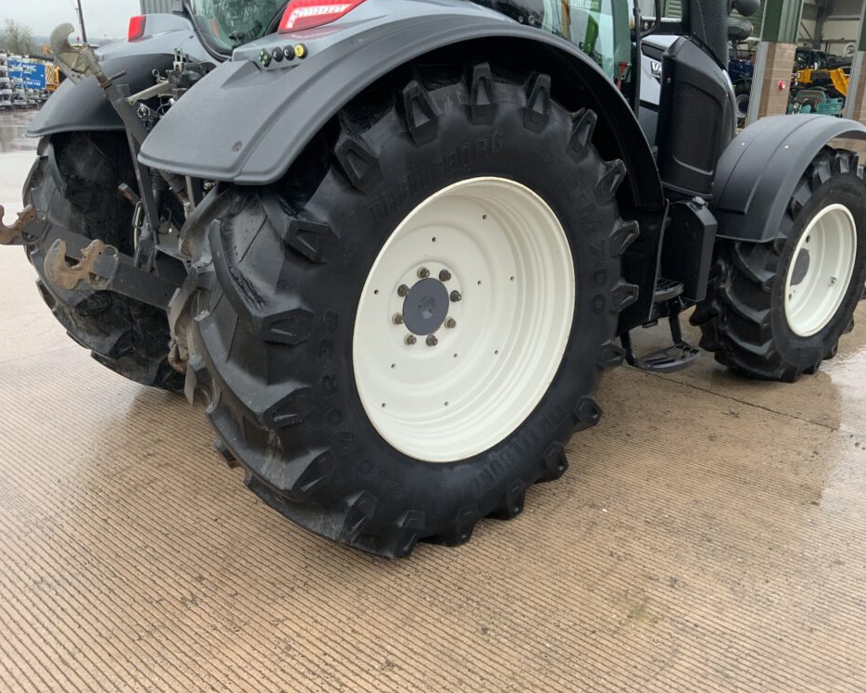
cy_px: 347
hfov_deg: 57.1
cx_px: 469
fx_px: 795
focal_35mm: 31
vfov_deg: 47.1
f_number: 1.8
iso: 64
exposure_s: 1/122
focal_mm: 3
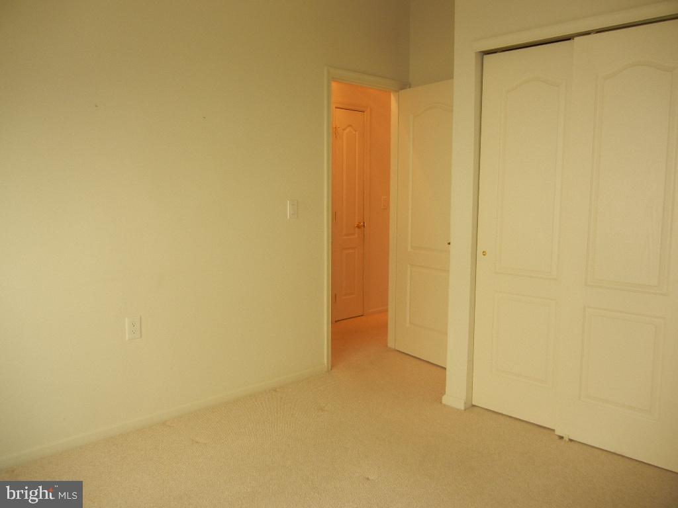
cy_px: 254
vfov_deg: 46.8
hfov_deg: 60.0
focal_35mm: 30
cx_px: 339
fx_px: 588
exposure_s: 1/30
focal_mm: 5.4
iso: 172
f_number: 3.5
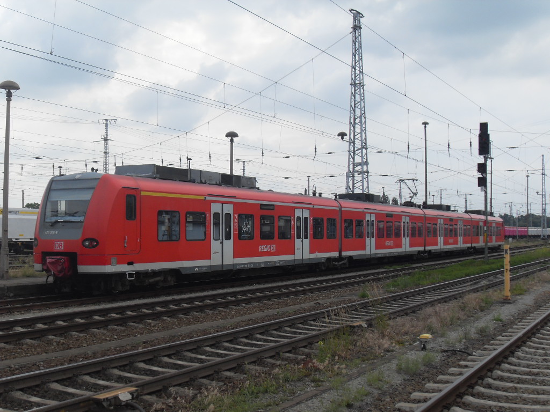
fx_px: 794
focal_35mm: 50
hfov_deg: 38.2
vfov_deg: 29.1
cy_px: 206
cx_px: 275
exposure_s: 1/180
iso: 80
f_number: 8.4
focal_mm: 8.4
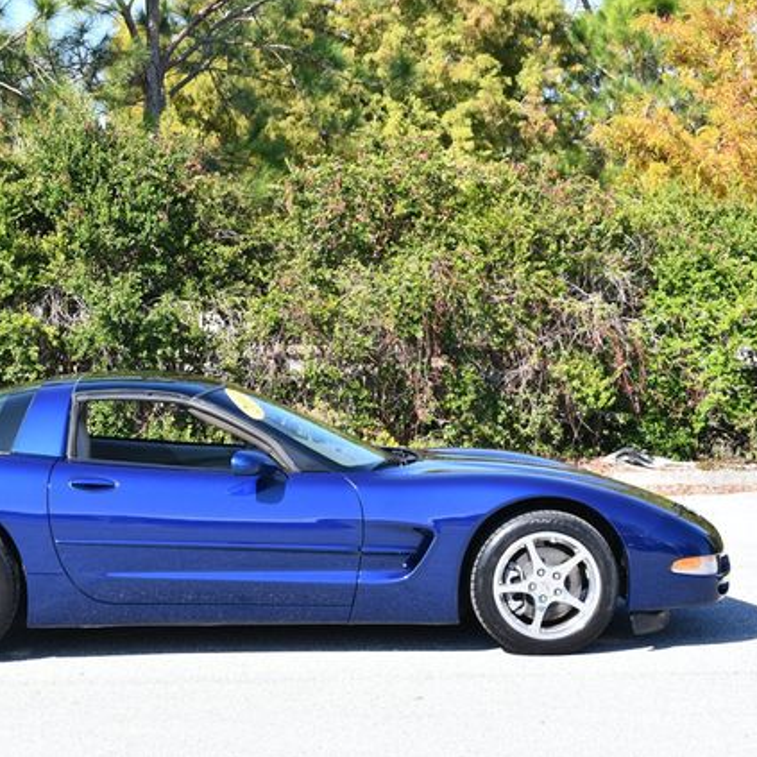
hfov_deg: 16.8
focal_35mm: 103
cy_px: 376
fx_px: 2548
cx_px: 227
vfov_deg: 16.9
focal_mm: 40
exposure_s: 1/250
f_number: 8
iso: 200
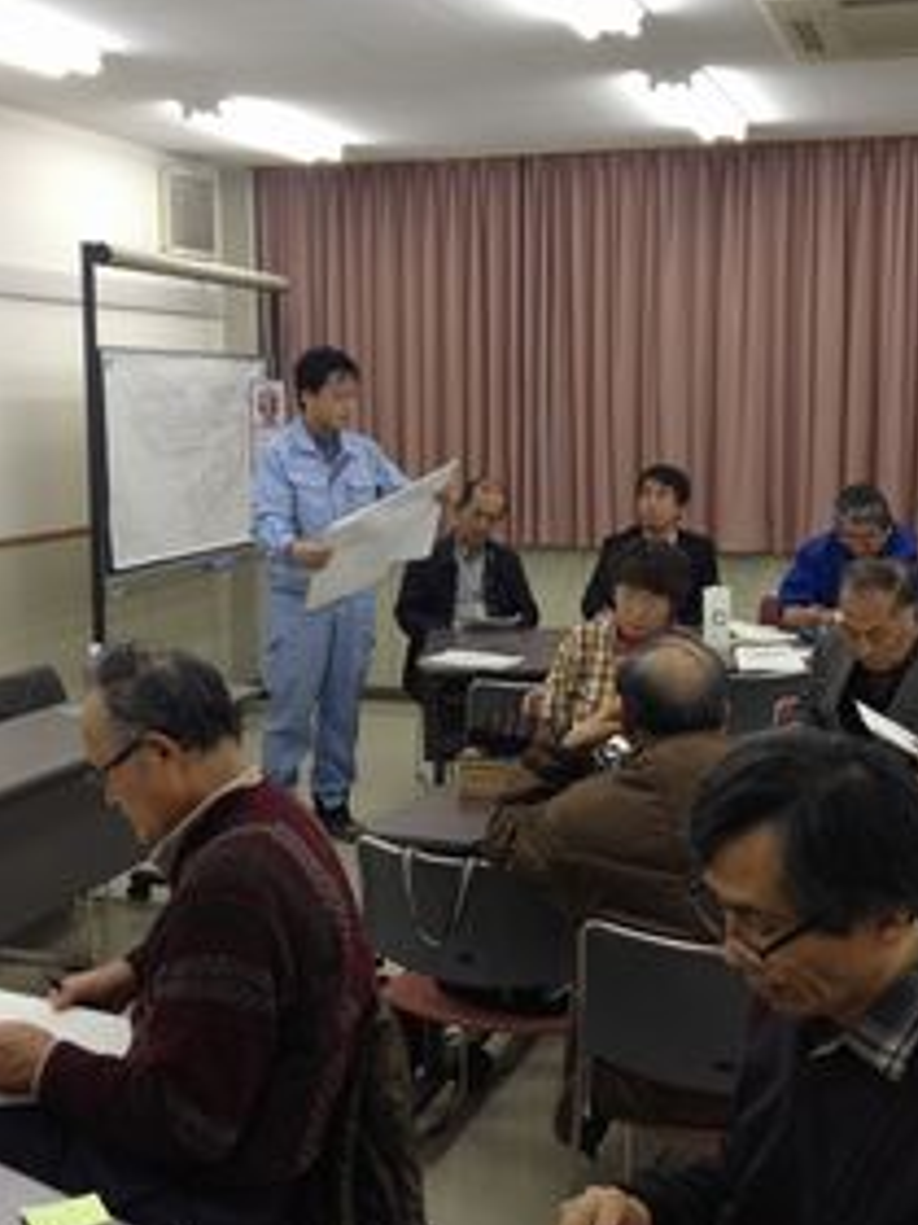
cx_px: 472
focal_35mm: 50
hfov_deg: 29.1
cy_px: 591
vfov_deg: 38.2
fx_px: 1768
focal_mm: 4.28
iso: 64
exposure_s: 1/40
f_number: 2.4
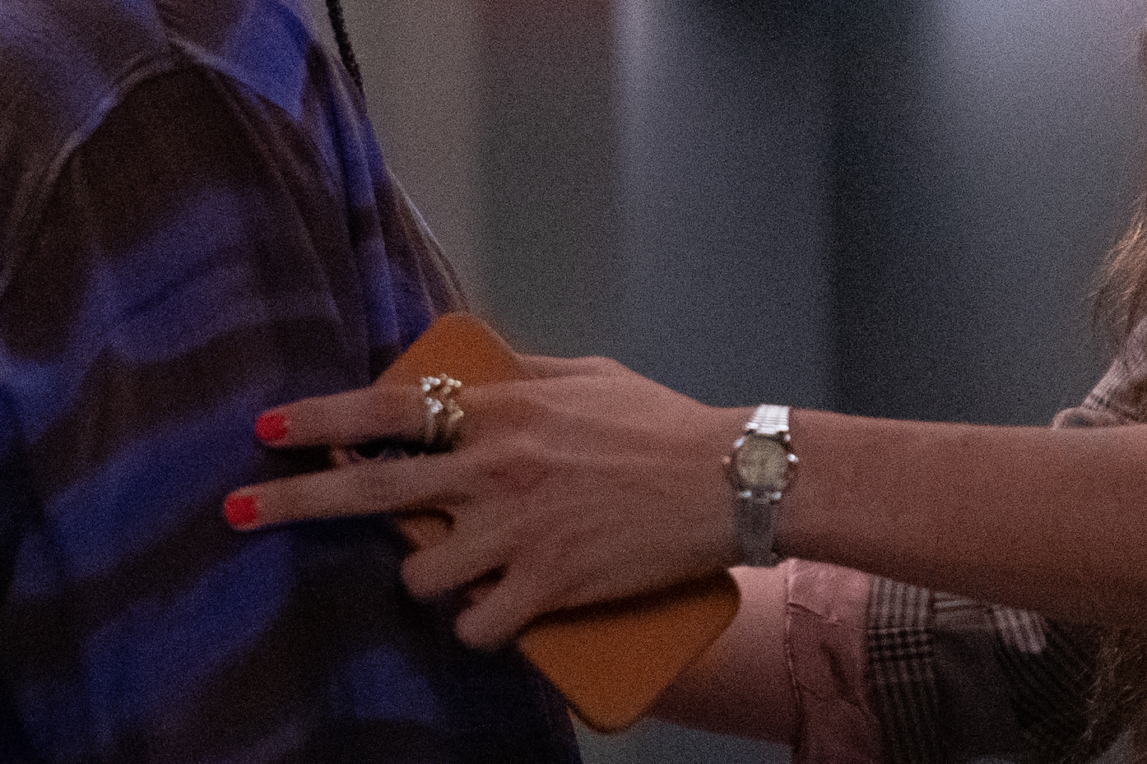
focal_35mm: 226
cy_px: -49
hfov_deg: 9.1
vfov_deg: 6.1
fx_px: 7199
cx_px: 954
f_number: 2.8
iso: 20000
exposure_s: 1/125
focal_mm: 70
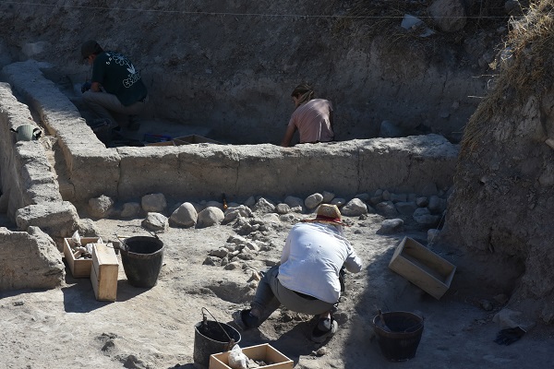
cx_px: 277
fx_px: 1616
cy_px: 184
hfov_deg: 19.5
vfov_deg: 13.0
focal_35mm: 105
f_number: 13
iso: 640
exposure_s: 1/640
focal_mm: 70
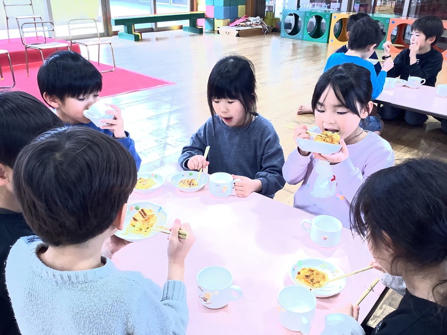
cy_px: 168
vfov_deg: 45.4
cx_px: 224
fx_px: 400
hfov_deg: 58.4
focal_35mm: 31
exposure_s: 1/50
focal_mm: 3.3
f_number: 2.4
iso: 100
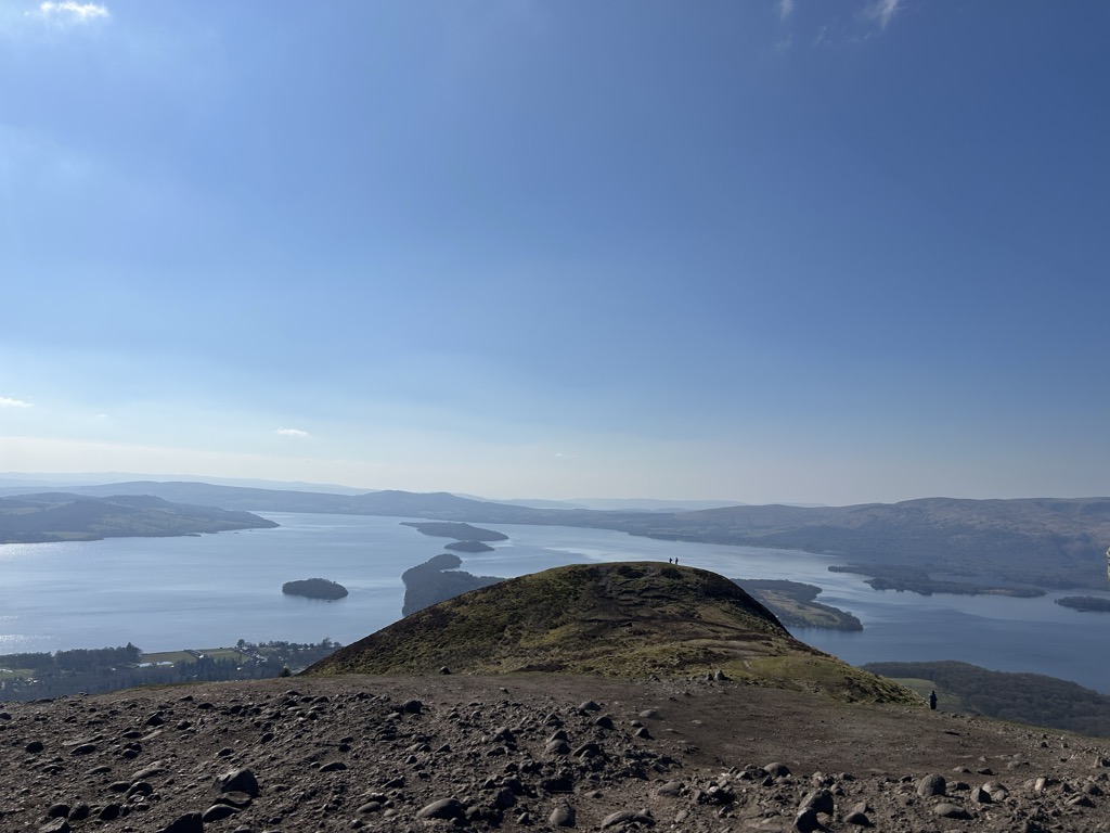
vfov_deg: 53.1
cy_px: 416
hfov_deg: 67.3
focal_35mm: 26
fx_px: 834
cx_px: 555
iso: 50
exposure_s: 1/14286
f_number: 1.5
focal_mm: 5.7
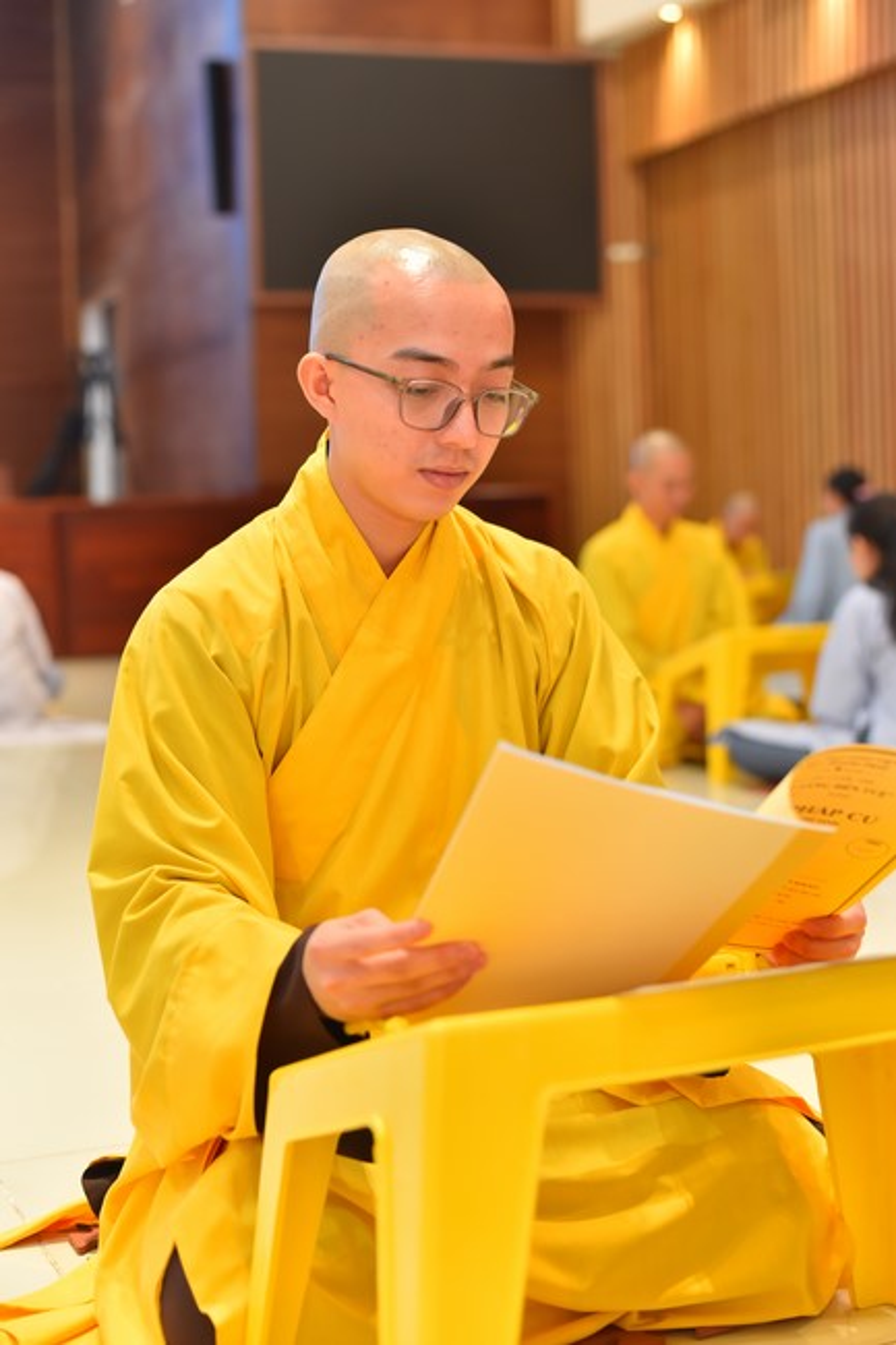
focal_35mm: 50
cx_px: 448
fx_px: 1868
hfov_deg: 27.0
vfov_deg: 39.6
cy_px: 672
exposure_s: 1/100
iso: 640
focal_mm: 50
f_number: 2.8
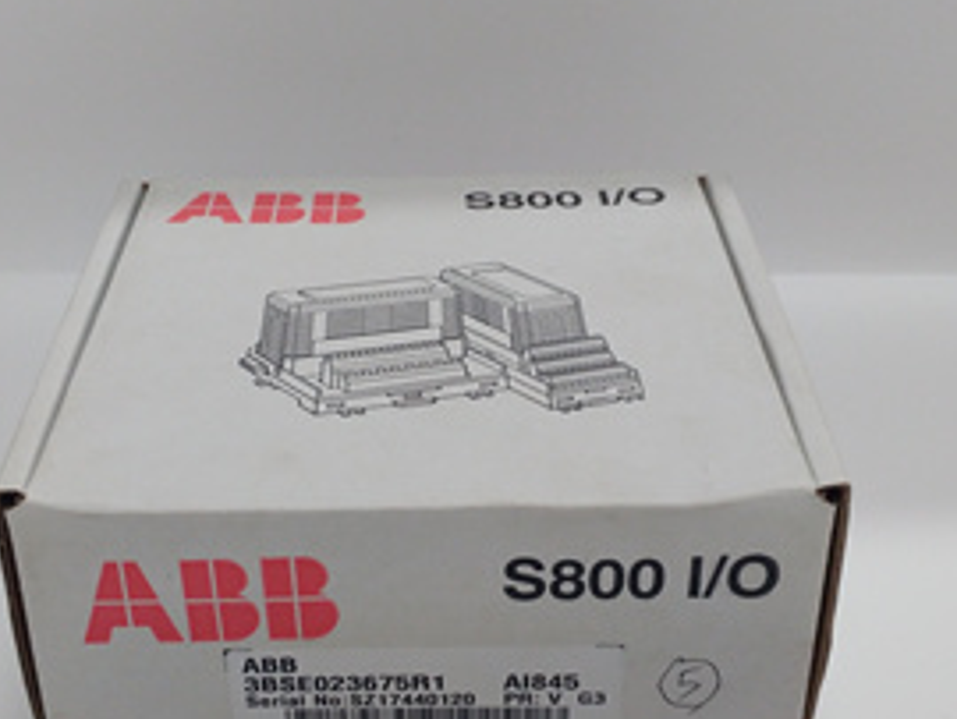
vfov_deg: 29.0
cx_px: 432
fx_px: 1384
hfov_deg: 38.1
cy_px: 466
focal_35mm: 50
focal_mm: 3.79
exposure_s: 1/50
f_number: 2
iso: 135
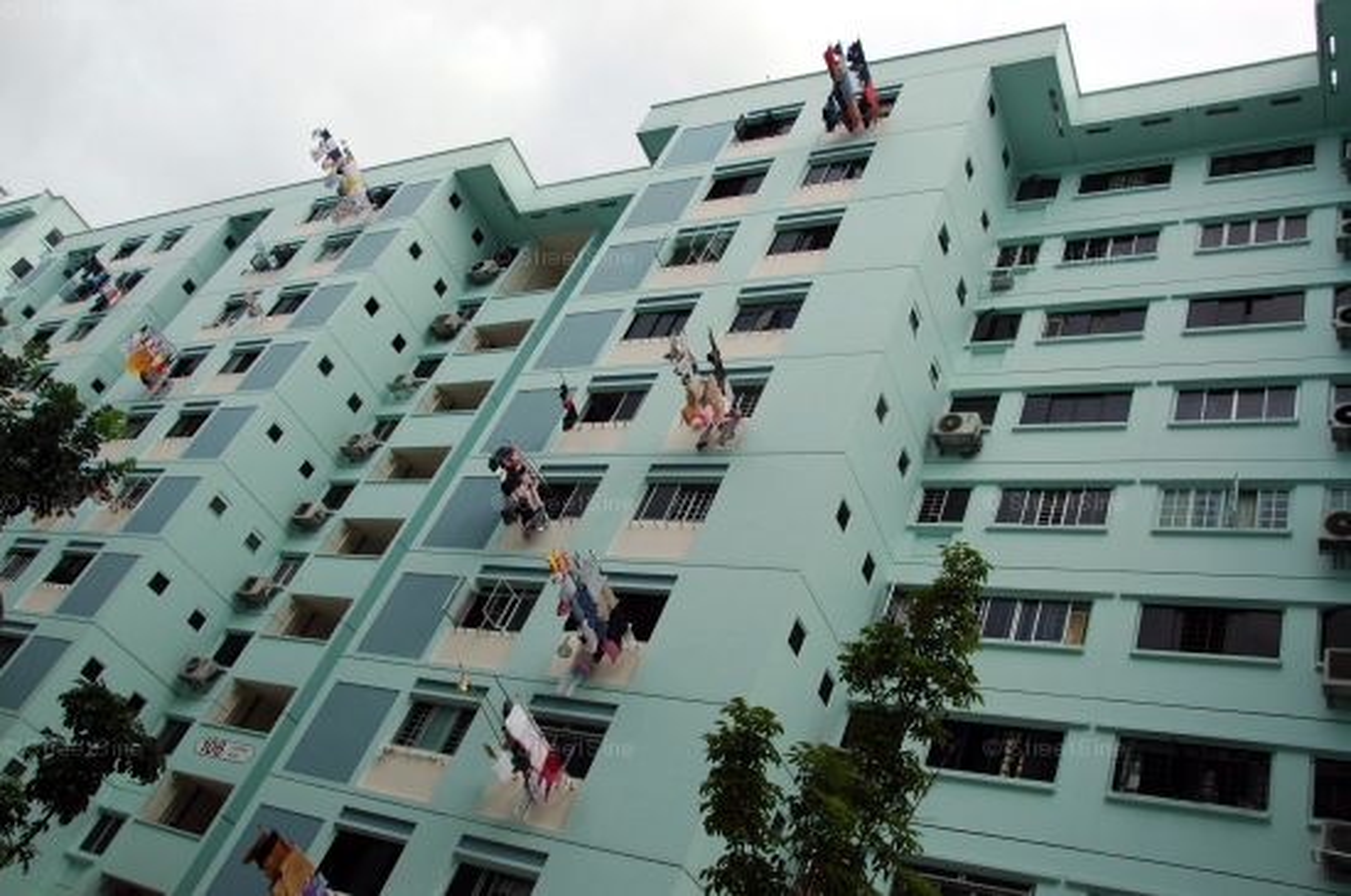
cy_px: 448
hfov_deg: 62.0
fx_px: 1124
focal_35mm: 30
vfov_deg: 43.5
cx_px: 676
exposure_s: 1/1000
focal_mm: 20
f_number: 5.6
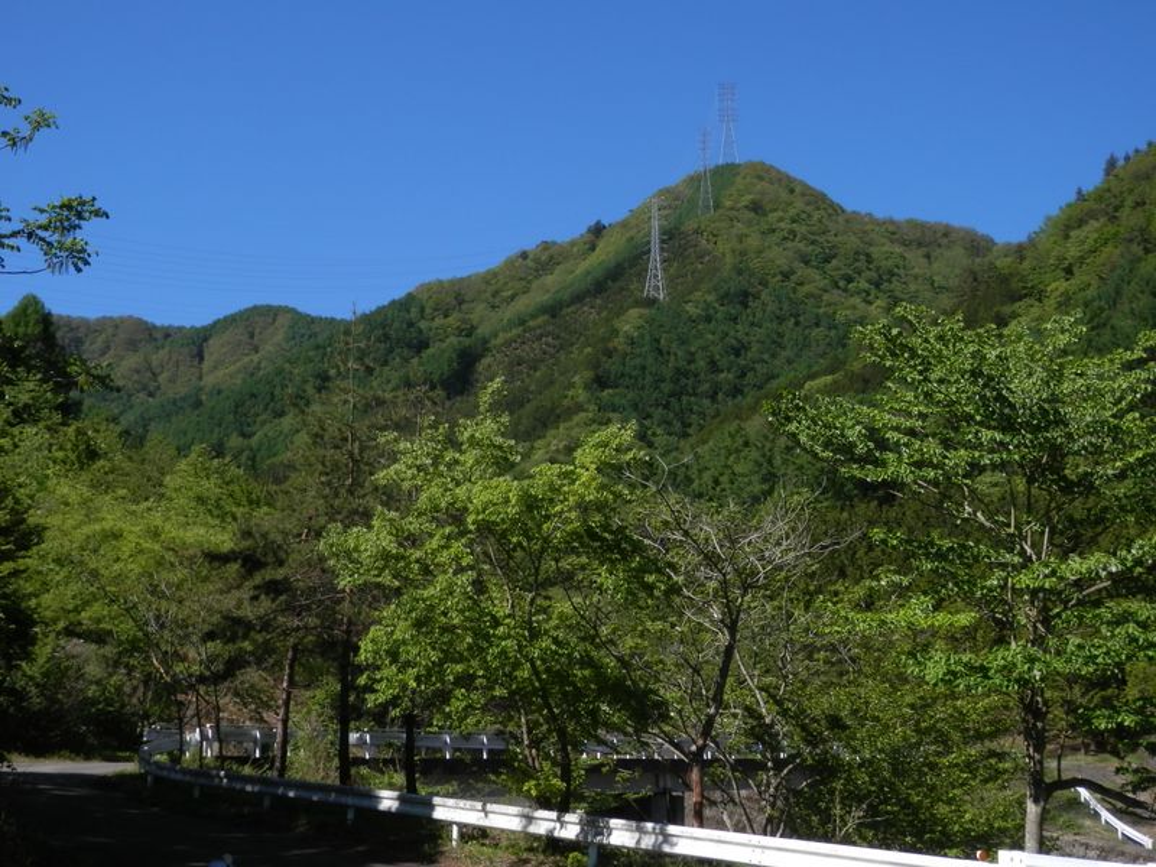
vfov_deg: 29.7
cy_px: 434
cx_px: 578
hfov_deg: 38.9
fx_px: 1636
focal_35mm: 49
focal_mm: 8.9
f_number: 4
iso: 80
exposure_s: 1/800
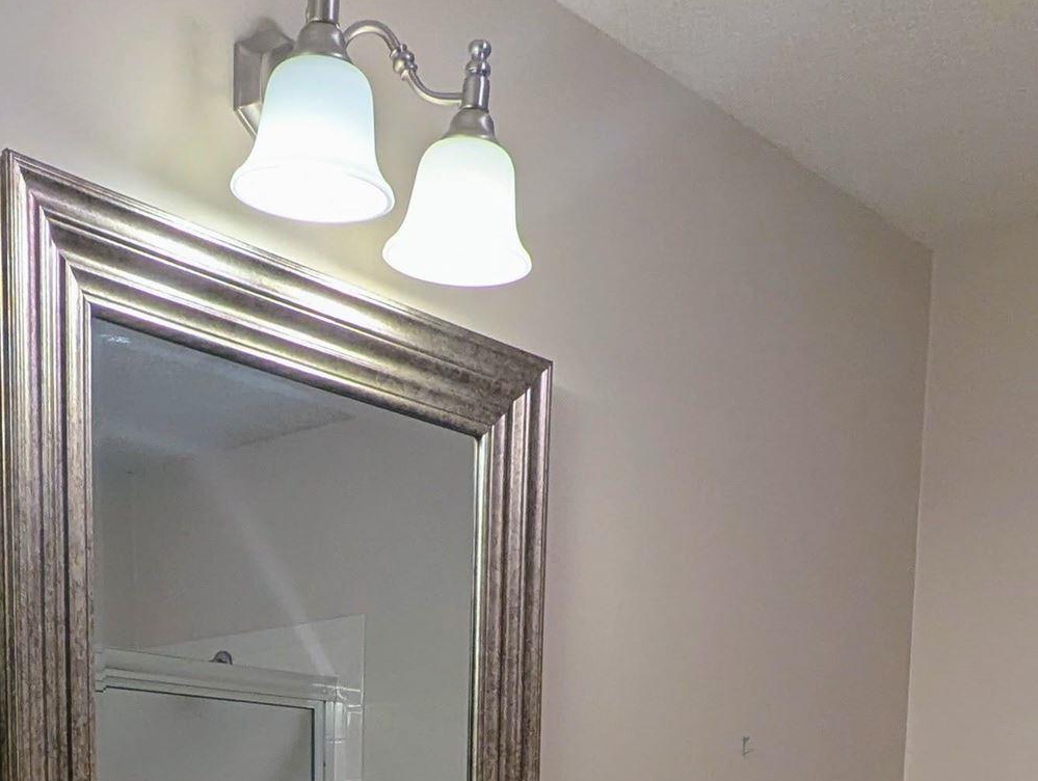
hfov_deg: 38.4
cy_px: 1078
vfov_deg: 24.8
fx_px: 1471
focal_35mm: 49
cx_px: 336
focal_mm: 2.35
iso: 75
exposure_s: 1/120
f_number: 2.2
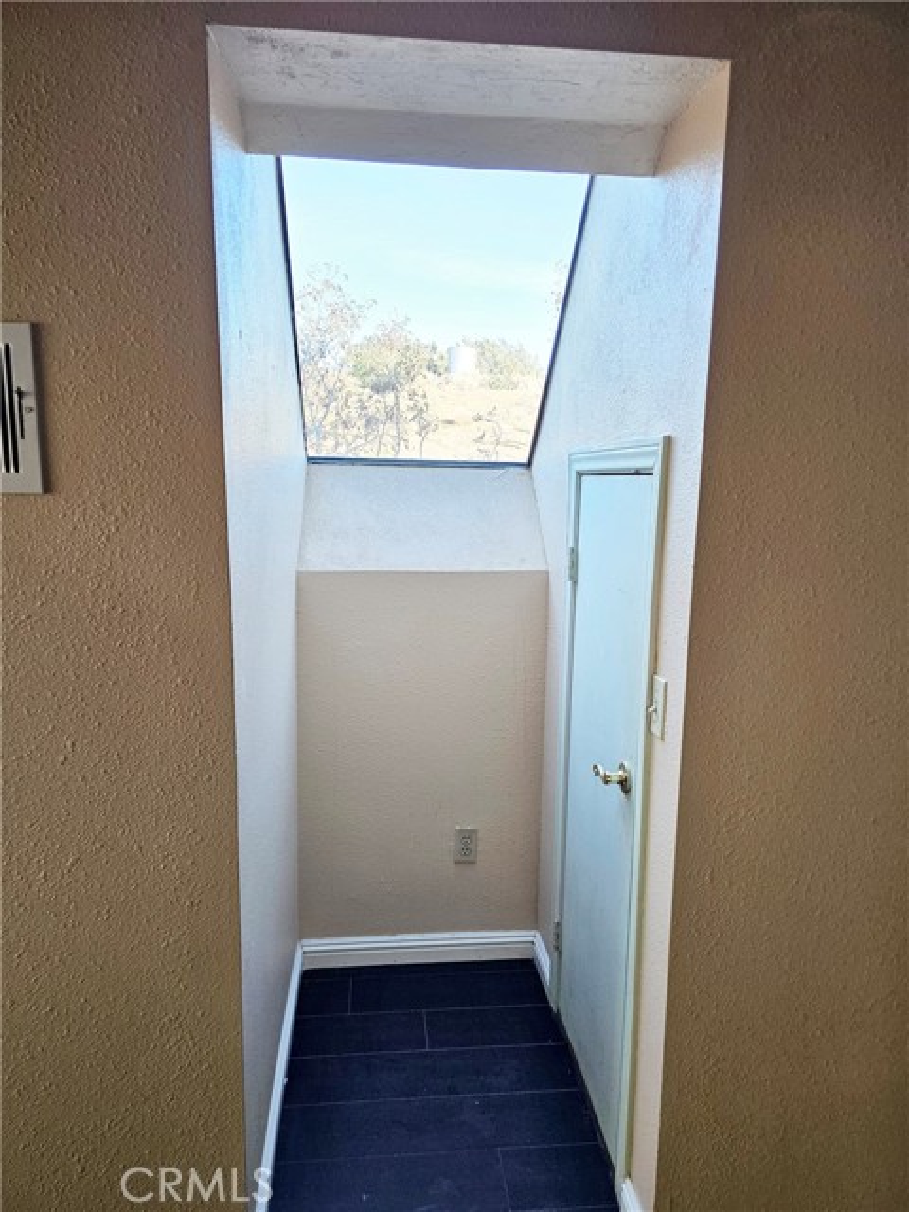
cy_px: 606
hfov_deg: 58.9
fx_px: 805
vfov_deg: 73.9
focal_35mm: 23
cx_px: 454
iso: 250
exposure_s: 1/207
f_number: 1.7
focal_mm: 6.3
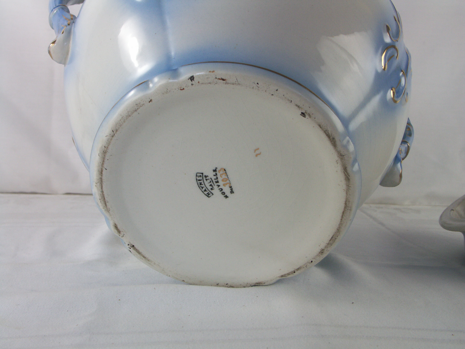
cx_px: 232
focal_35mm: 40
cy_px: 174
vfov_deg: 36.0
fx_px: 537
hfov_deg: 46.8
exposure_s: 1/80
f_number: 4.5
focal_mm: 10.41
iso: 100
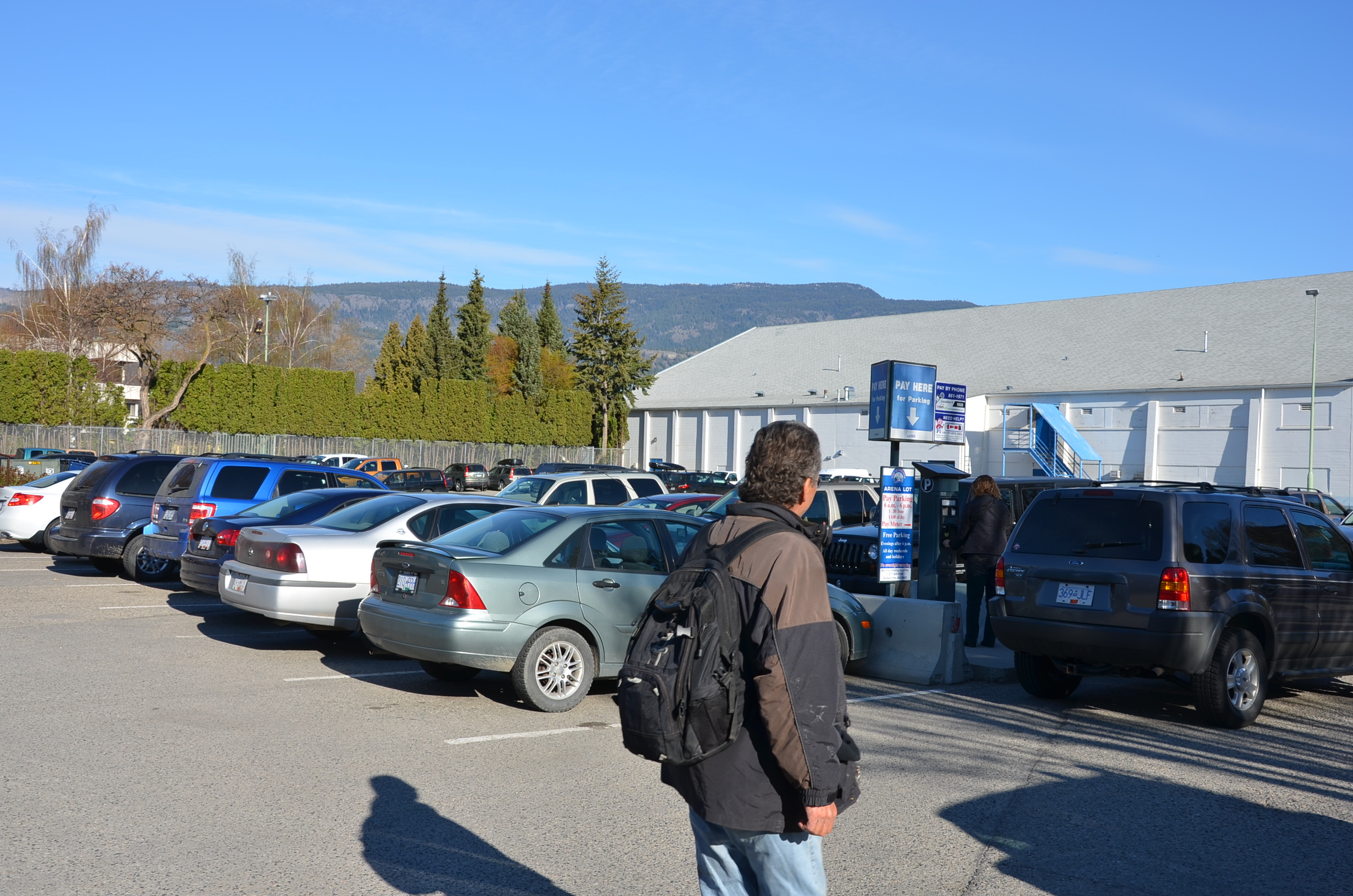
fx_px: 1406
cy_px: 448
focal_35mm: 38
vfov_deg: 35.3
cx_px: 676
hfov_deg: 51.4
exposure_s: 1/250
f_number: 8
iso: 110
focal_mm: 25
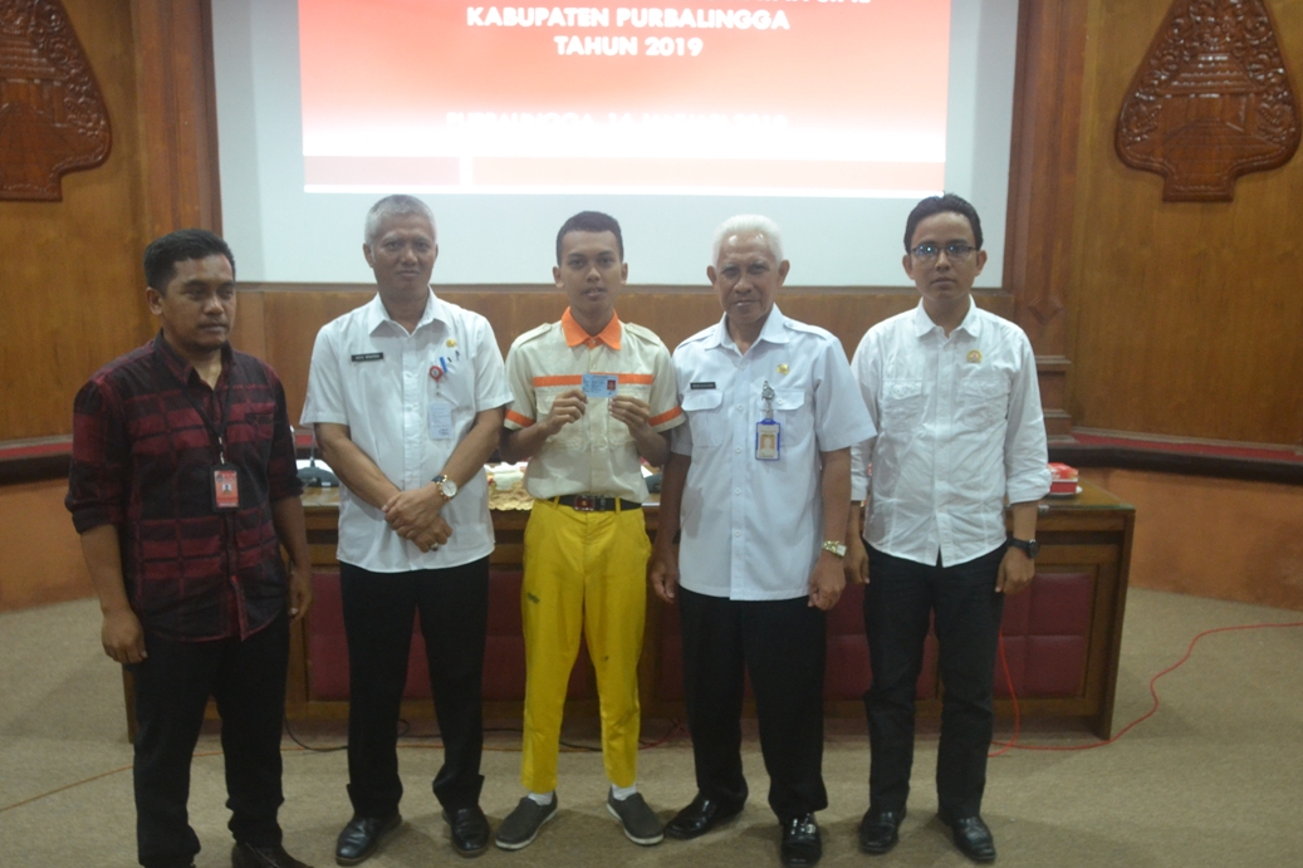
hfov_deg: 61.9
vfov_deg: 43.6
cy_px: 462
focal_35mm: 30
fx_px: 1086
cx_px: 640
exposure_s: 1/15
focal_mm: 18
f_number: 3.5
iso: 1600
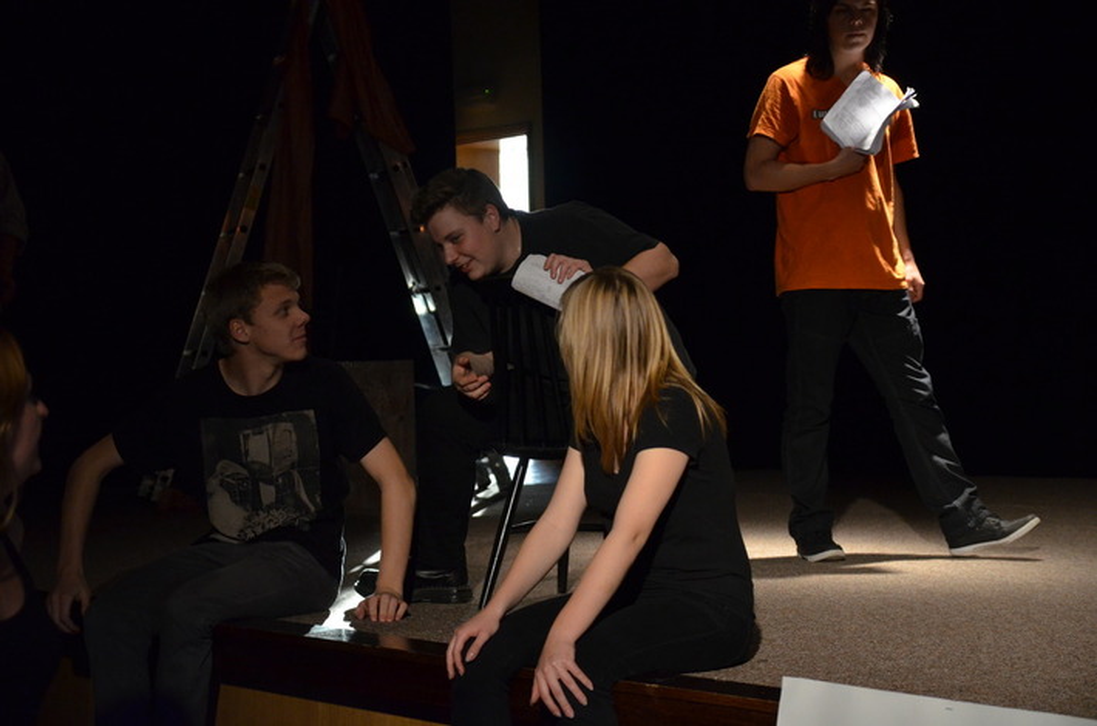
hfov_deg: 27.0
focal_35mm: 75
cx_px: 548
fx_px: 2280
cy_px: 363
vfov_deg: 18.1
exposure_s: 1/320
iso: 1600
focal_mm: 50
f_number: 3.8
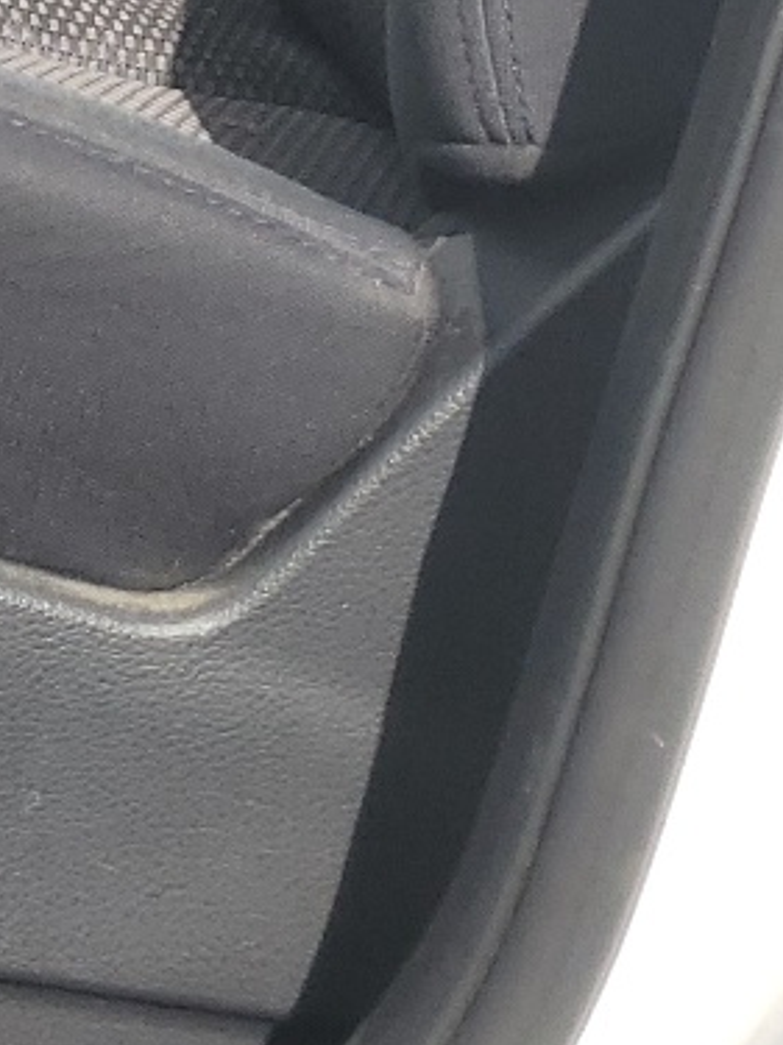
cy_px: -613
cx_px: -906
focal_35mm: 111
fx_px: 3350
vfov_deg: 16.0
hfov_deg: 11.6
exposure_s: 1/2500
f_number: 1.5
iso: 50
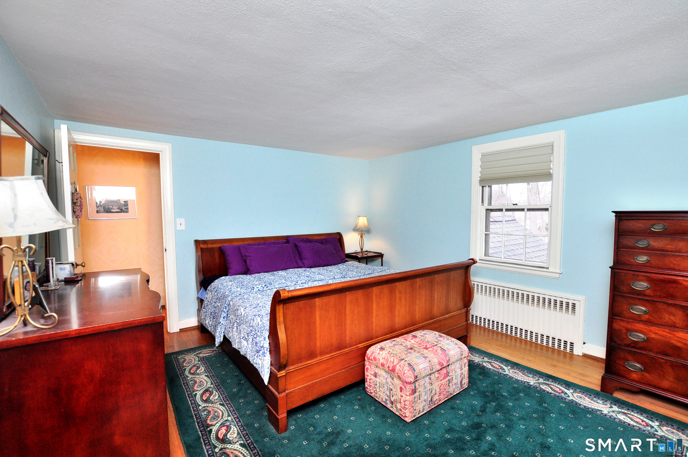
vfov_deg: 77.2
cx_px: 344
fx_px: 286
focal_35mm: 15
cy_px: 228
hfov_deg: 100.5
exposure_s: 1/80
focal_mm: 10
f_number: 5
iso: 800
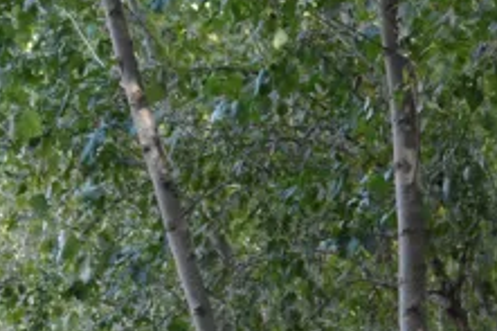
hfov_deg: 10.7
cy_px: 633
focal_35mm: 179
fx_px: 2469
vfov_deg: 7.4
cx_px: 915
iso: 3200
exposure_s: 1/500
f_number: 11
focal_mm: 22
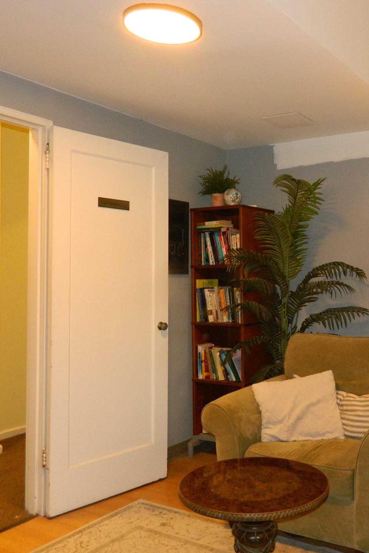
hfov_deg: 36.5
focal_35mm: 35
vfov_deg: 54.4
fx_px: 538
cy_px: 278
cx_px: 298
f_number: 3.1
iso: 200
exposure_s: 1/30
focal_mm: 4.5
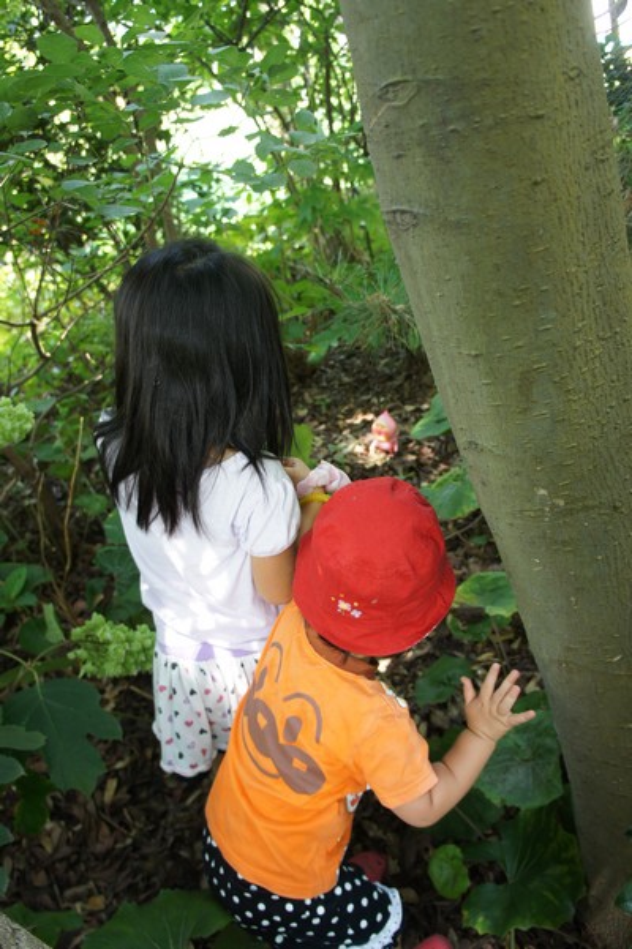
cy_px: 474
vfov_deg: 64.6
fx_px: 751
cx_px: 316
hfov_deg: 45.6
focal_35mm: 28
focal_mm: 19
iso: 200
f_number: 4
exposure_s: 1/30
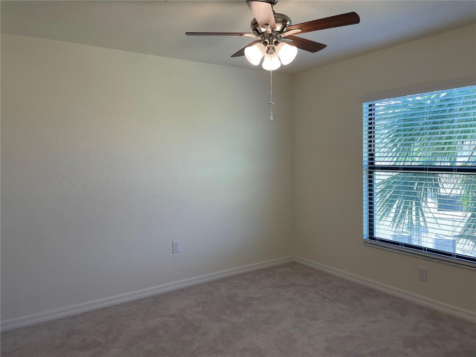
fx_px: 358
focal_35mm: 26
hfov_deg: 67.3
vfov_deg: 53.1
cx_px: 238
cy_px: 178
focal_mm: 4.2
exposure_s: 1/120
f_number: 1.6
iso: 64
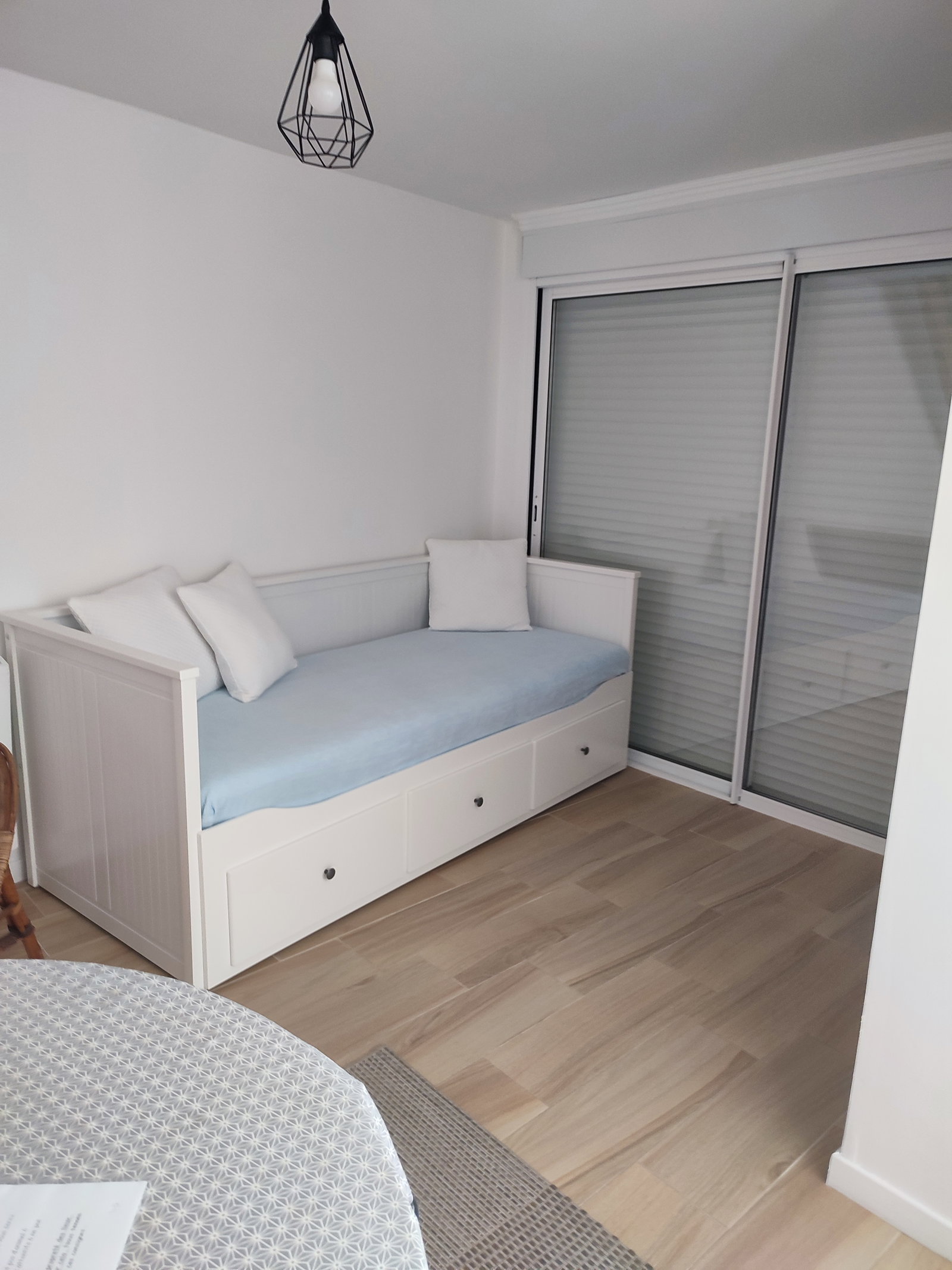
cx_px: 476
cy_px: 635
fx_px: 917
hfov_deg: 54.9
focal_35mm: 25
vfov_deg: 69.4
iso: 769
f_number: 1.9
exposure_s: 1/33
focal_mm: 6.04
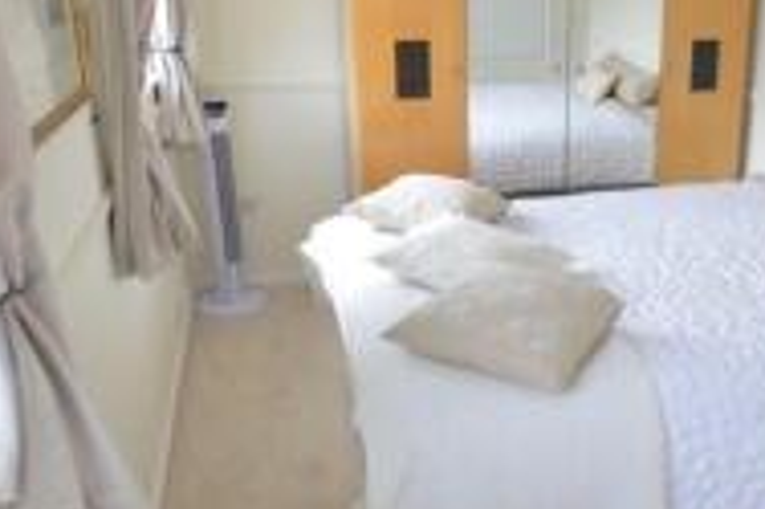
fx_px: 807
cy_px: 218
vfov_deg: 34.9
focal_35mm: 38
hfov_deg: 47.8
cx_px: 619
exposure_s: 1/30
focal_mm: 10
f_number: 8
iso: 400
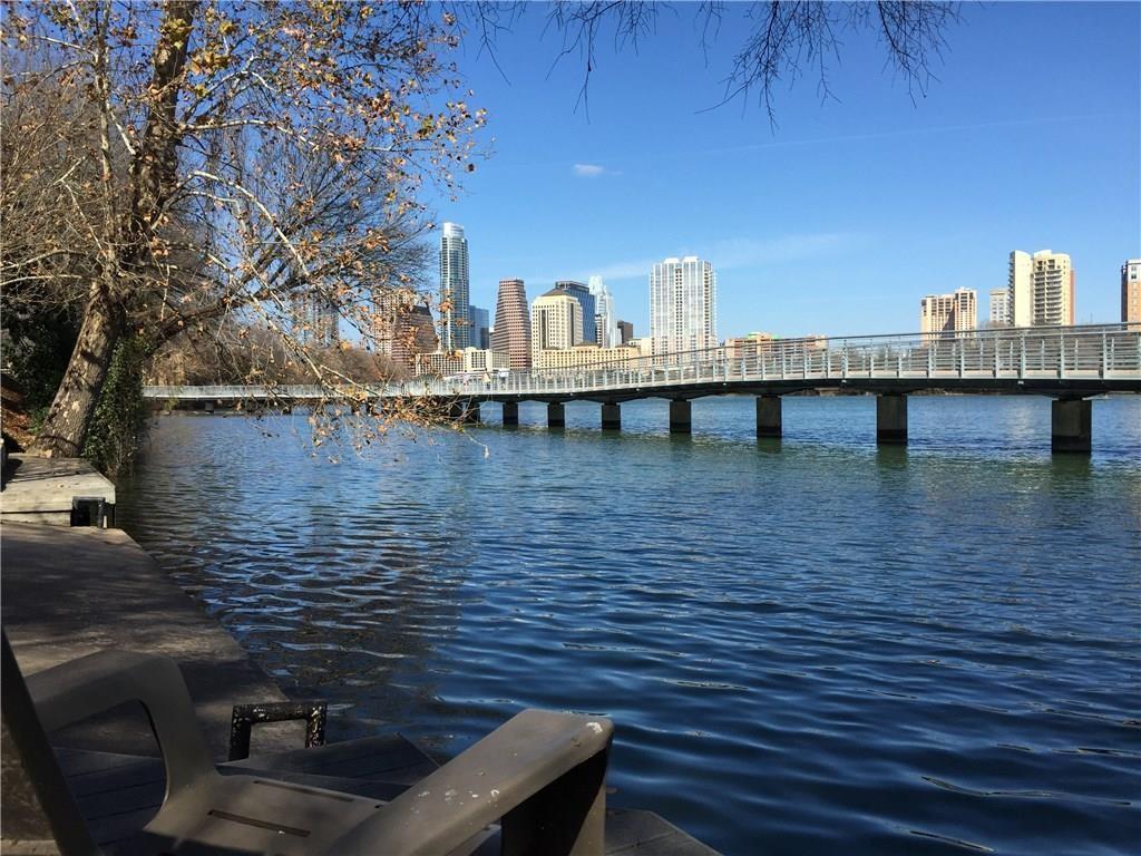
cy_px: 428
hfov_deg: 61.7
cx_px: 570
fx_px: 956
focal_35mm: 29
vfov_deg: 48.2
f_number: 2.2
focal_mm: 4.15
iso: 32
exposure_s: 1/2083
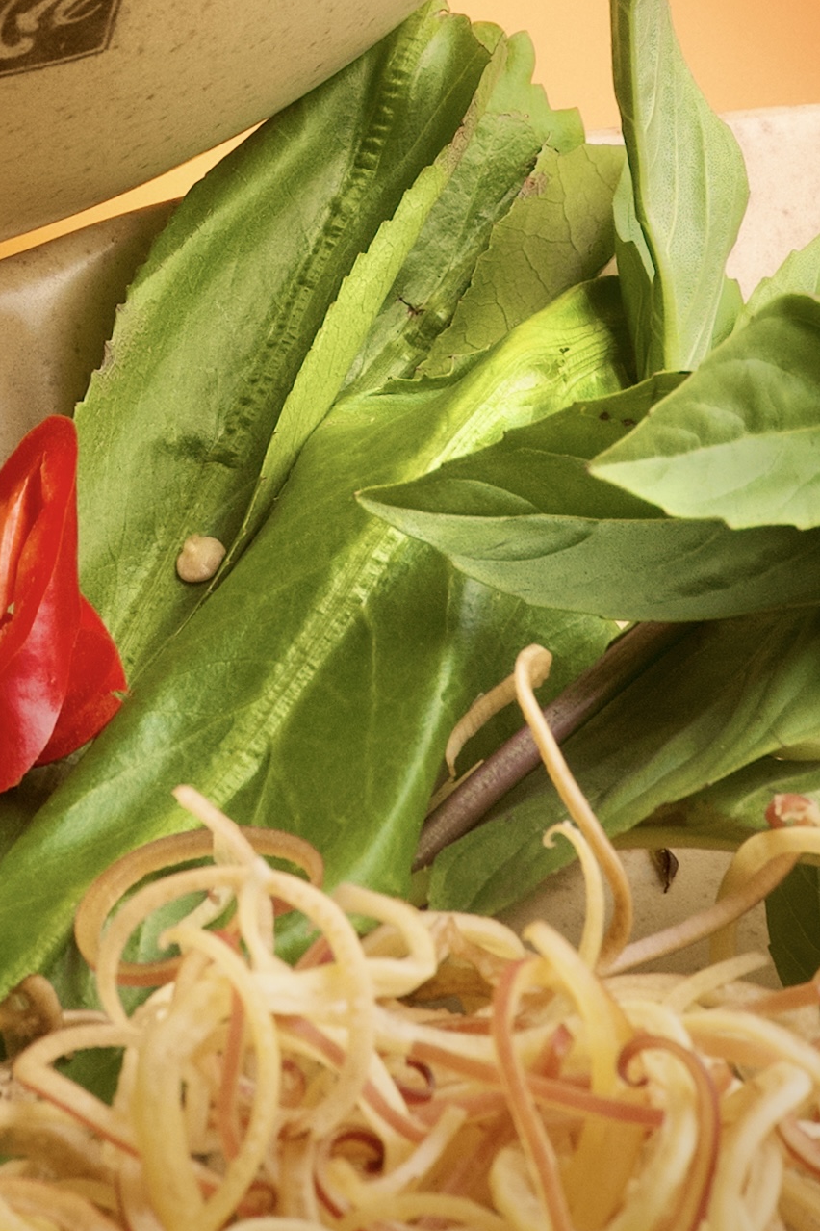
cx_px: -54
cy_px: -640
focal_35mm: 347
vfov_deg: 5.9
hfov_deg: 4.0
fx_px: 11855
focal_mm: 105
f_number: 13
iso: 400
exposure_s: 1/20
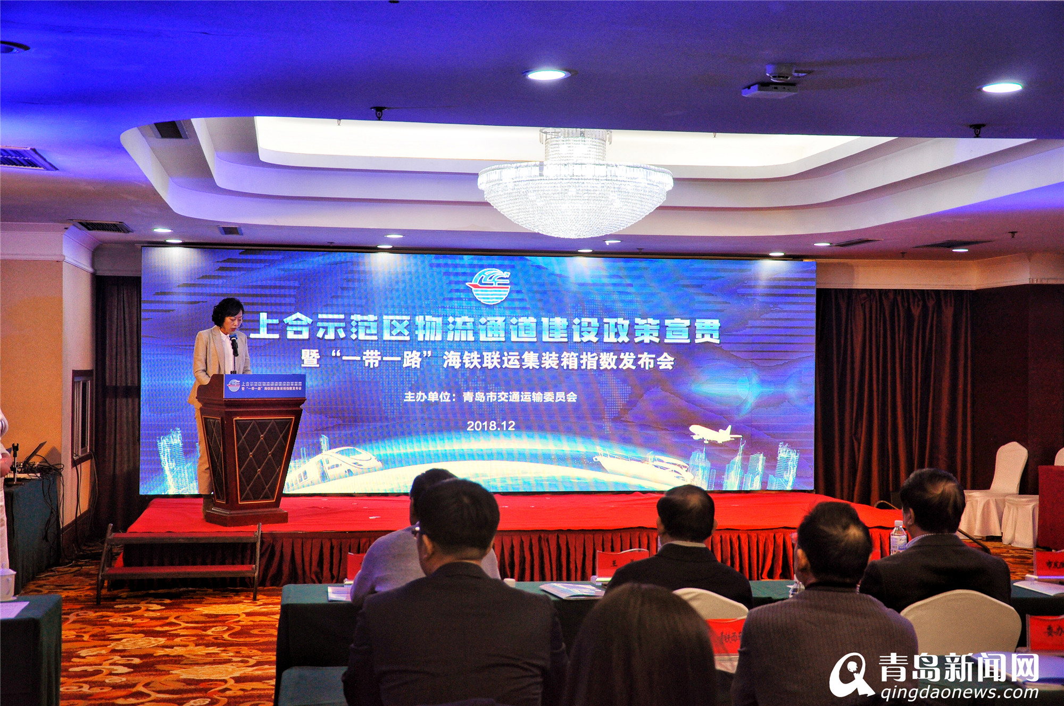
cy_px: 353
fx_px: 1417
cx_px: 532
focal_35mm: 48
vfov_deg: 28.0
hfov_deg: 41.2
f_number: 4.2
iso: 400
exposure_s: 1/80
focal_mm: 32
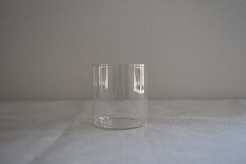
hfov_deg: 49.6
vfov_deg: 34.2
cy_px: 82
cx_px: 123
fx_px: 266
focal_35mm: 39
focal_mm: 26
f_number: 4.2
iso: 400
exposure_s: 1/60
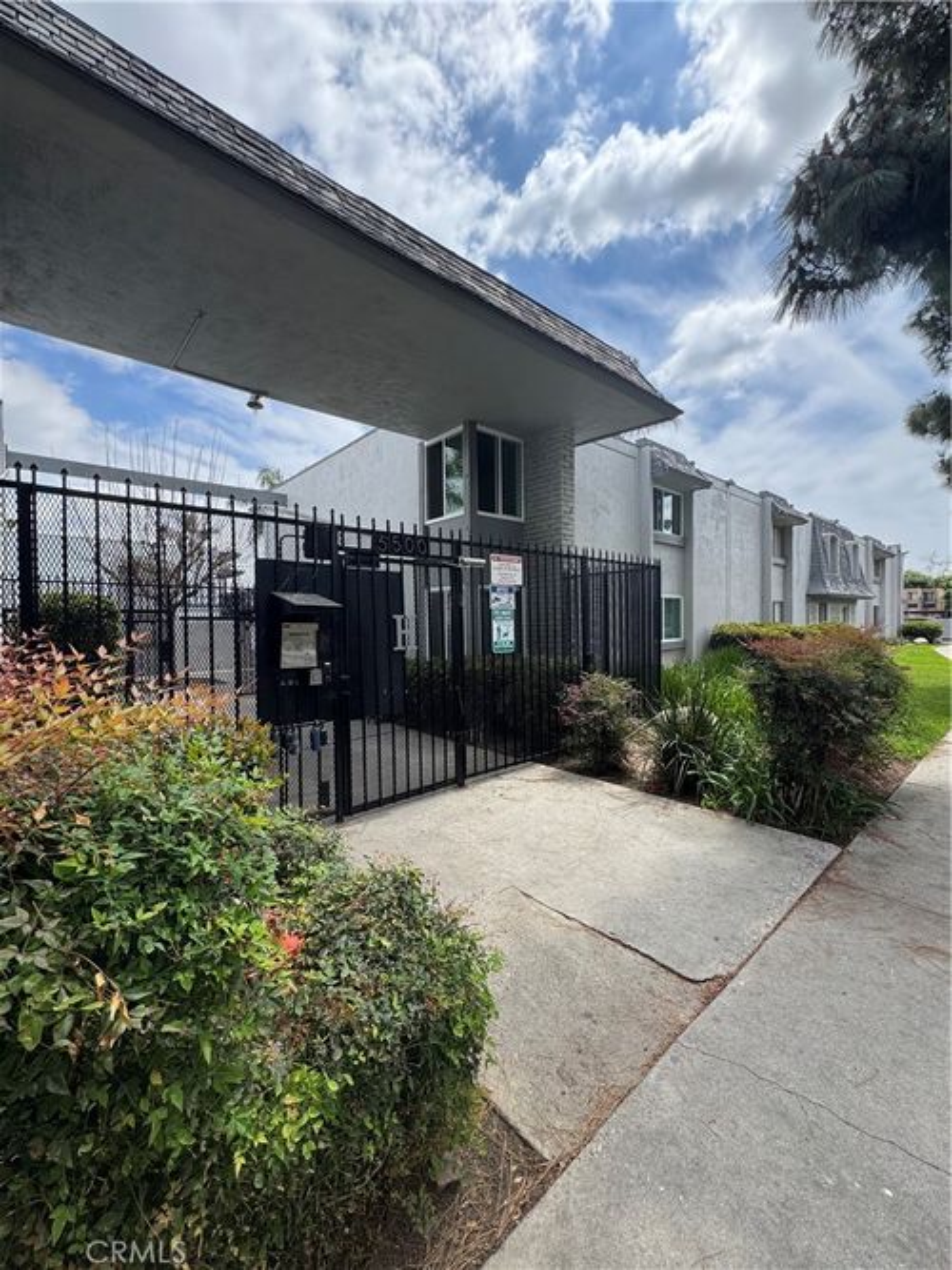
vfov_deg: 102.1
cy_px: 635
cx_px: 476
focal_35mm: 14
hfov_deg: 85.7
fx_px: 514
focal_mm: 2.22
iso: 40
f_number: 2.2
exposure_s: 1/1034
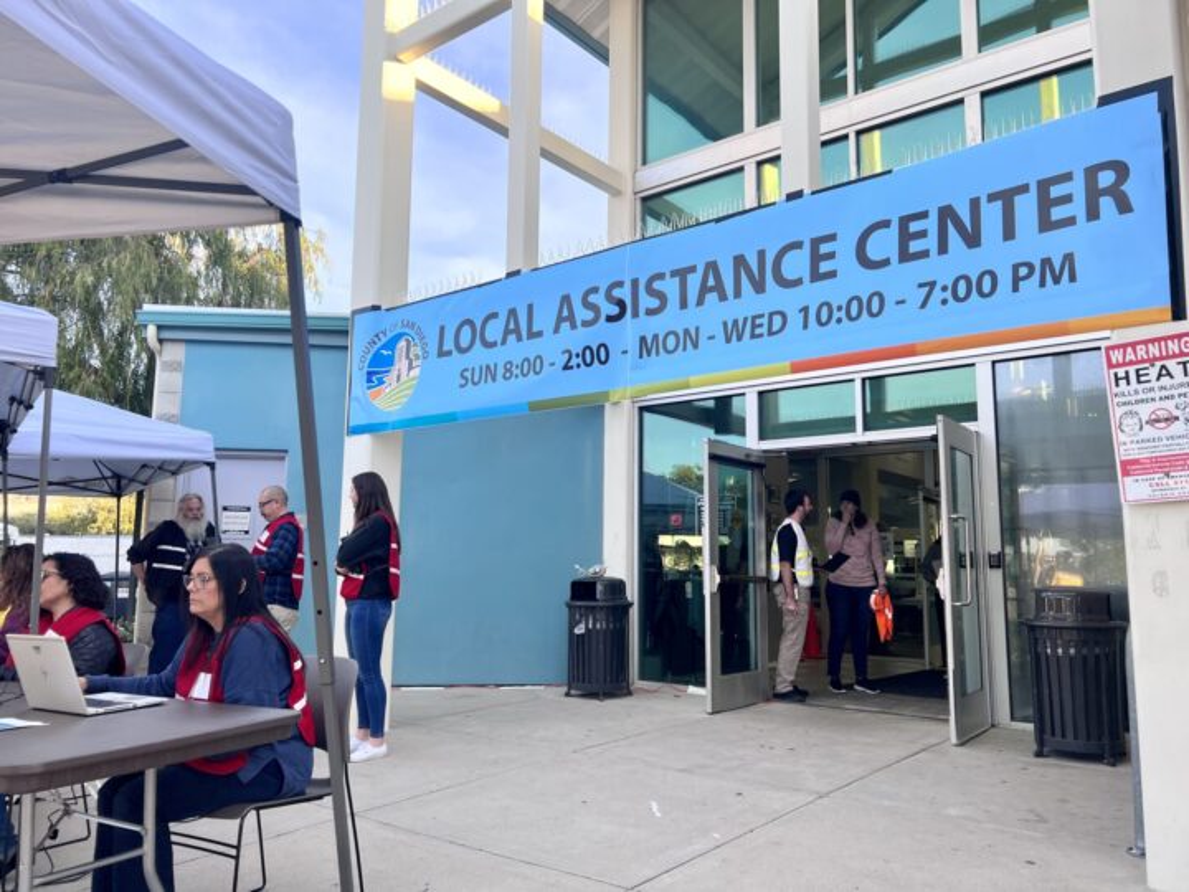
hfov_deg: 67.3
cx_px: 594
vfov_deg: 53.1
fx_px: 893
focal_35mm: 26
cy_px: 446
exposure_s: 1/443
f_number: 1.5
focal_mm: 5.7
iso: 50
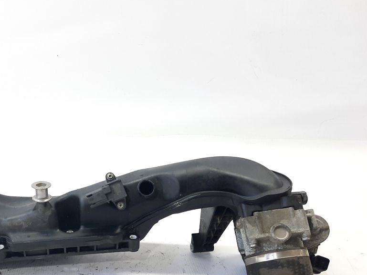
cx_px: 99
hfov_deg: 46.4
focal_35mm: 39
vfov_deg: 35.9
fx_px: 414
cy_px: 212
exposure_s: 1/50
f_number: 2
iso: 100
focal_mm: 4.6
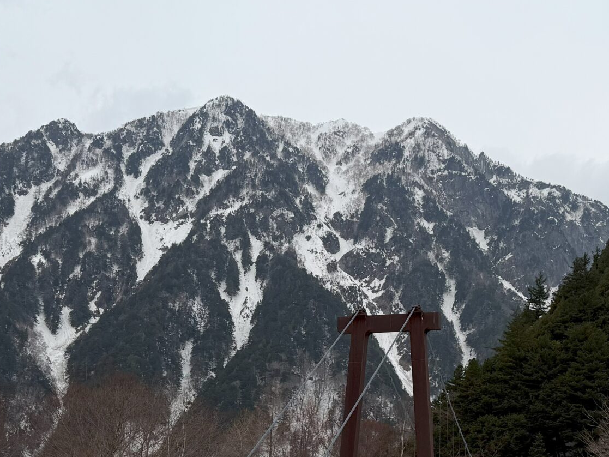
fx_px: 968
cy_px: 458
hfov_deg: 34.7
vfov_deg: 25.3
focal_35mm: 55
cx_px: 384
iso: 80
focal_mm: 6.76
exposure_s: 1/4405
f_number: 1.78
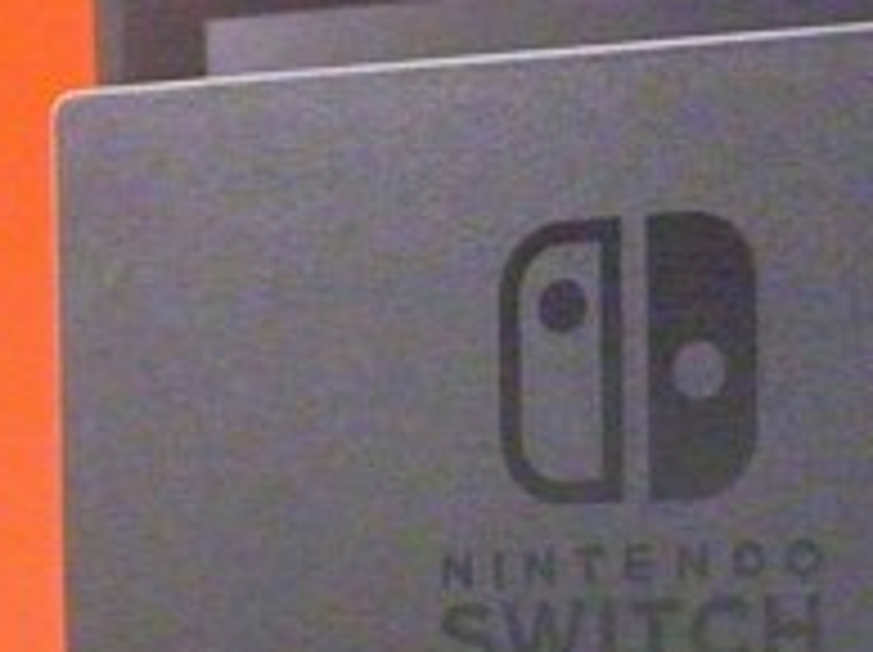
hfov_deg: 10.1
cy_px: 126
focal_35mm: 194
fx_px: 4887
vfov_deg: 7.6
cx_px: 1017
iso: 800
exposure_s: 1/50
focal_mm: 8.3
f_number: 3.4
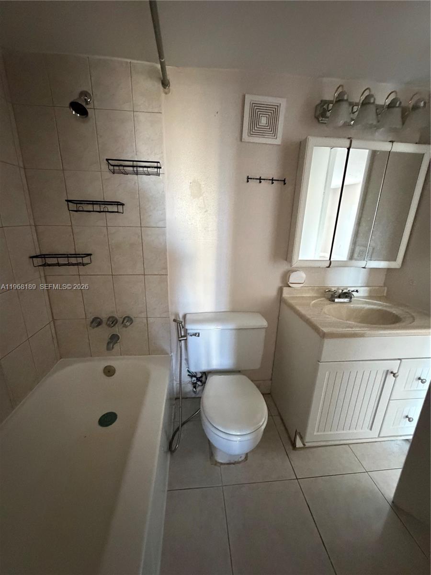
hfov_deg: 85.7
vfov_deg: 102.1
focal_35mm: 14
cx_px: 216
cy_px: 288
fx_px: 232
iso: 1250
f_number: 2.2
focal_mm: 2.22
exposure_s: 1/60
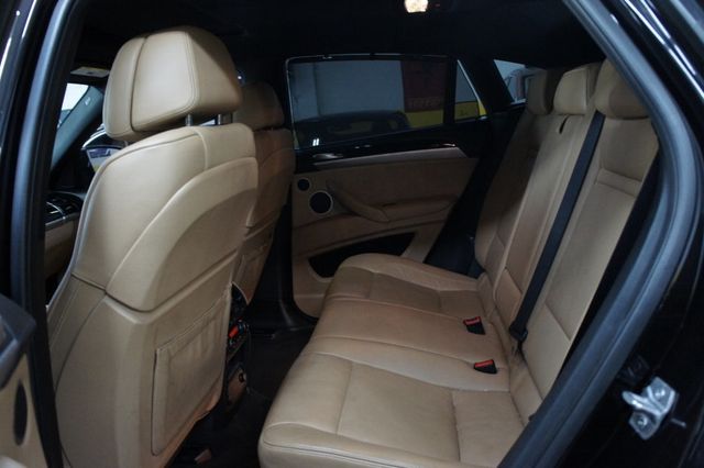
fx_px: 528
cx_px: 352
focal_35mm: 27
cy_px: 234
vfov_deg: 47.9
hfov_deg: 67.4
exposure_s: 1/40
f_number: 3.5
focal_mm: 18
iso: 1600
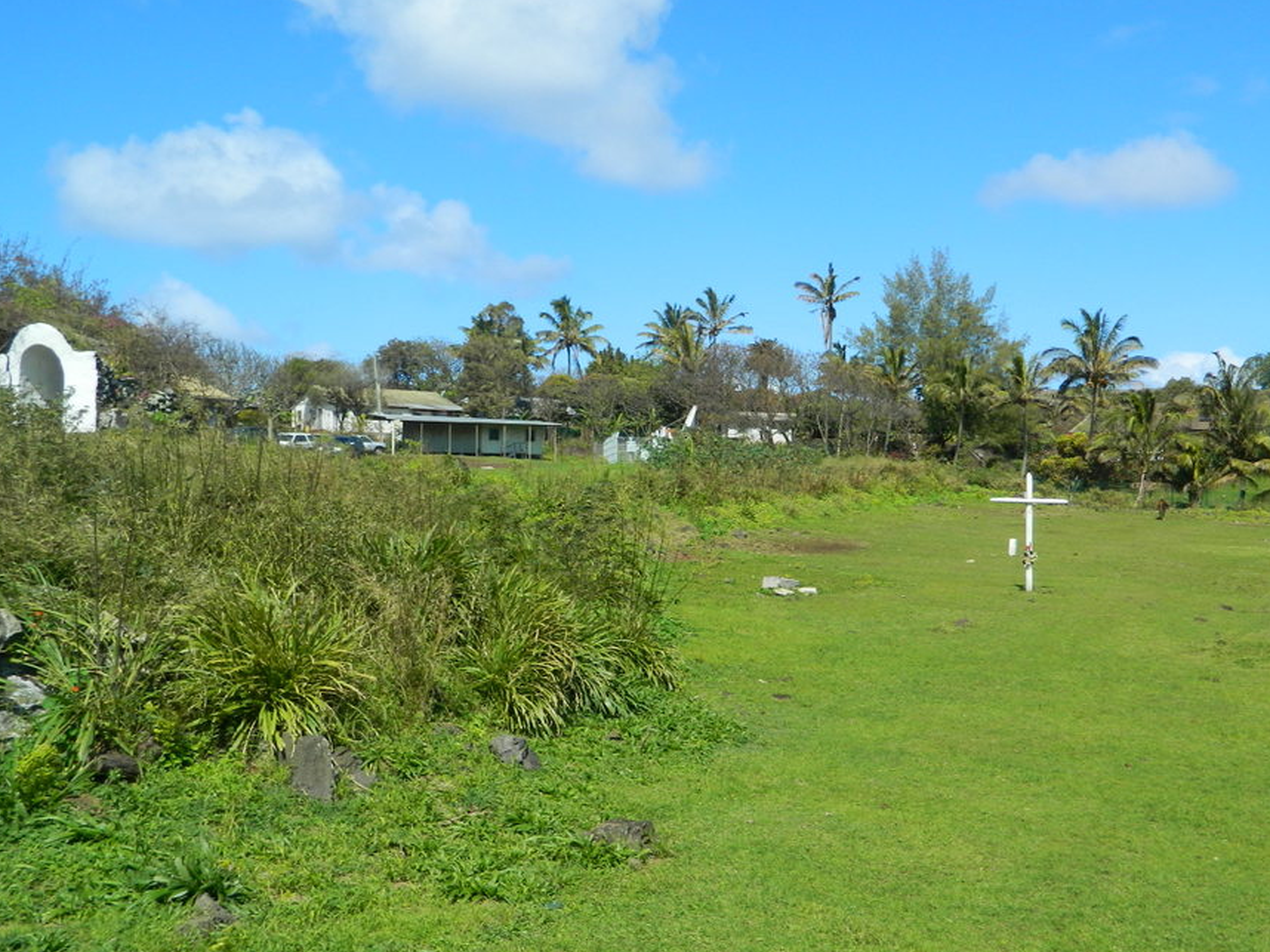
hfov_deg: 50.1
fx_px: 1357
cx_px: 706
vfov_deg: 38.6
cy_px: 480
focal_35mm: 37
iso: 80
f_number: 9.1
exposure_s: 1/125
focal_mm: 5.6
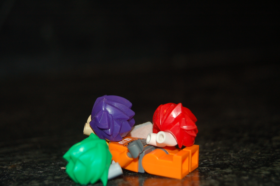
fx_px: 641
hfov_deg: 24.6
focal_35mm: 82
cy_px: 93
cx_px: 140
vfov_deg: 16.5
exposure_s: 1/60
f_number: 5.6
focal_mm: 55
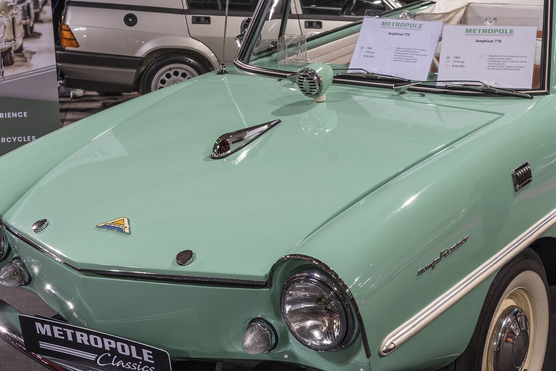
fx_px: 1035
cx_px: 349
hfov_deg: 29.9
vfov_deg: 20.3
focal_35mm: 67
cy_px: 184
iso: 1000
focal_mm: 38
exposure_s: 1/20
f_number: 8
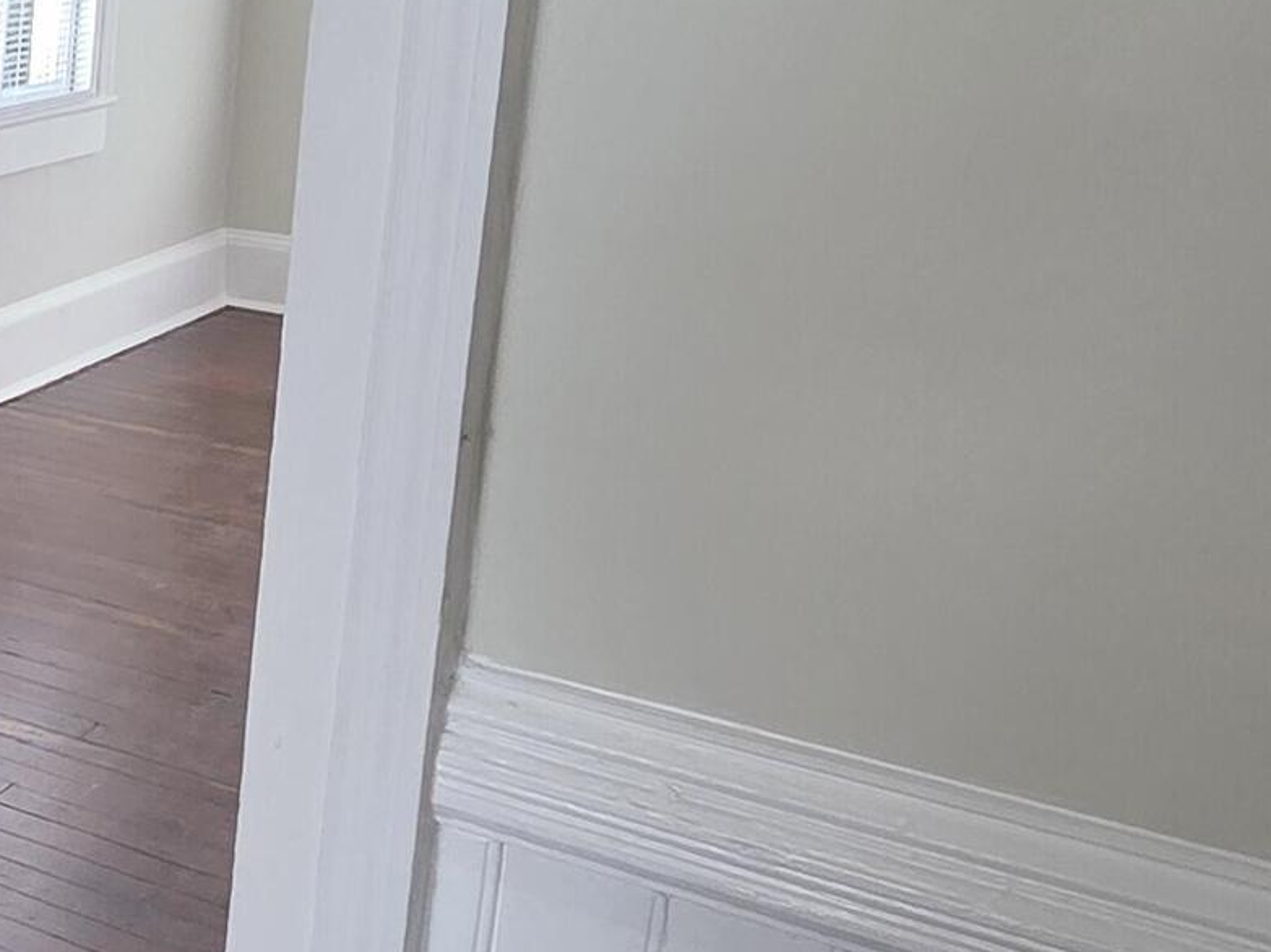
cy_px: 240
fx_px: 1872
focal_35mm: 51
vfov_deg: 28.1
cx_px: -542
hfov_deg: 27.9
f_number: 2.2
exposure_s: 1/120
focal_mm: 2.2
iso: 125
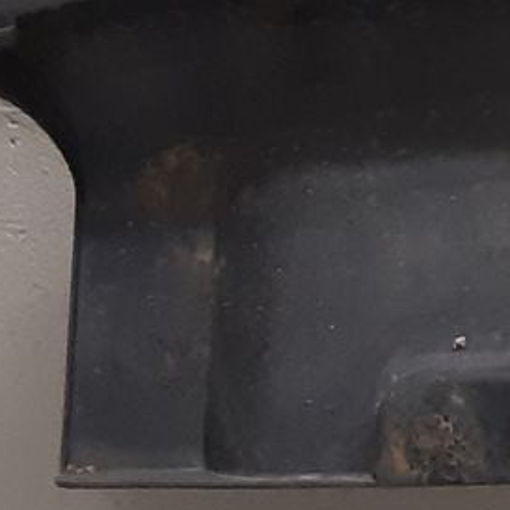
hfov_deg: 9.0
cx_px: 1269
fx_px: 2867
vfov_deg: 10.1
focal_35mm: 172
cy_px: -2
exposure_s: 1/50
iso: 160
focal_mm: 3.93
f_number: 1.7
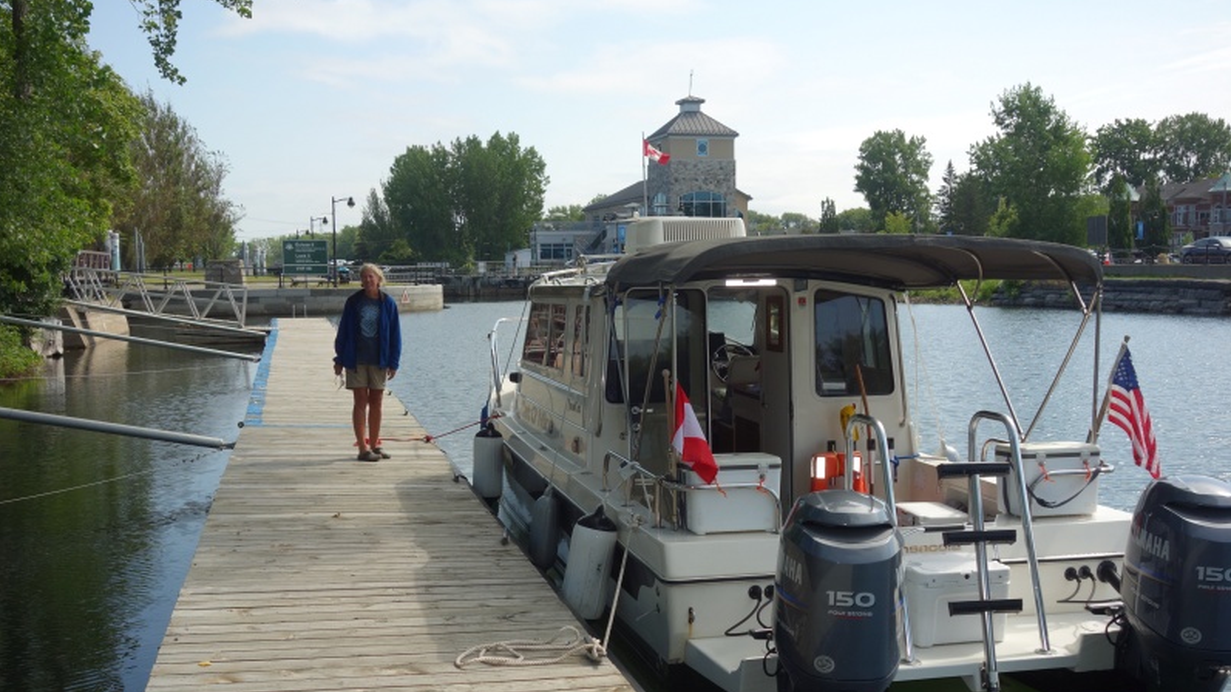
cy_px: 407
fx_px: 1338
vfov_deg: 28.9
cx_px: 615
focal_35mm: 41
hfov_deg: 49.4
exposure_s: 1/800
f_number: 4
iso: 125
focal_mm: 14.57
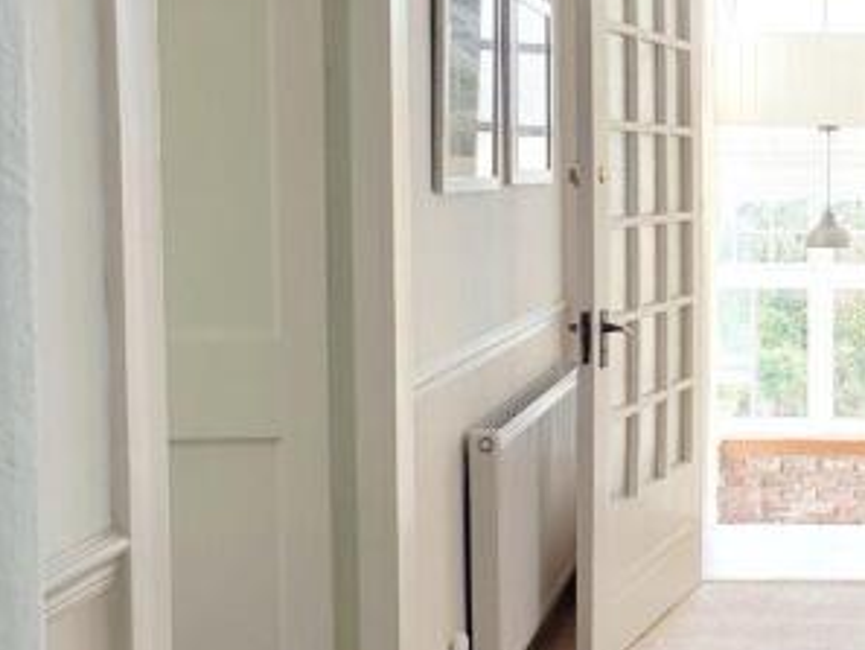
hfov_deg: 34.8
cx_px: 817
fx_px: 1275
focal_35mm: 51
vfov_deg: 28.5
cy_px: 261
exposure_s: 1/100
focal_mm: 4.32
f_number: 2.4
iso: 64
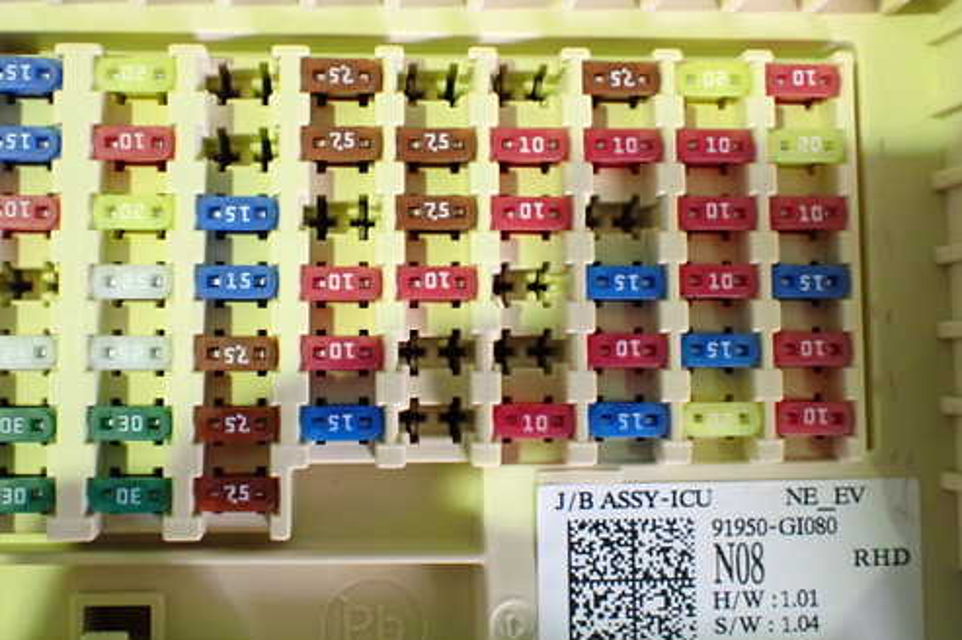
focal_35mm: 38
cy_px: 295
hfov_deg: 50.5
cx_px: 398
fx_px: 1015
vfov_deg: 35.0
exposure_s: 1/30
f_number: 2.3
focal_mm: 5.4
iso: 1000
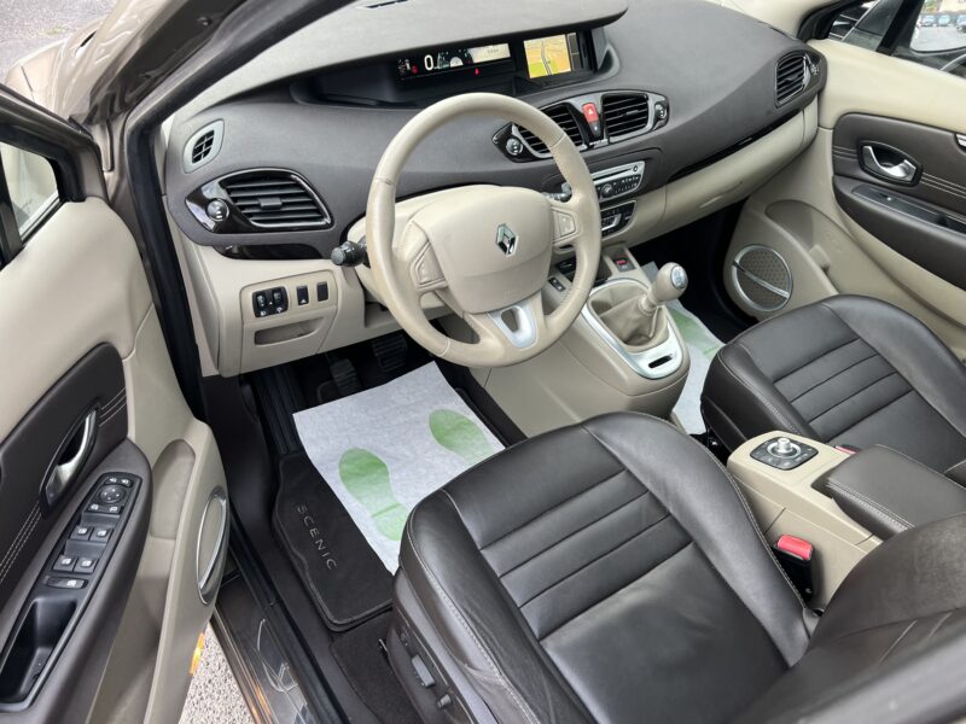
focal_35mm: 26
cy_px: 362
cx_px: 483
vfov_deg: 53.1
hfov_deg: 67.3
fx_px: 726
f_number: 1.5
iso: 40
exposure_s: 1/100
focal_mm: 5.7
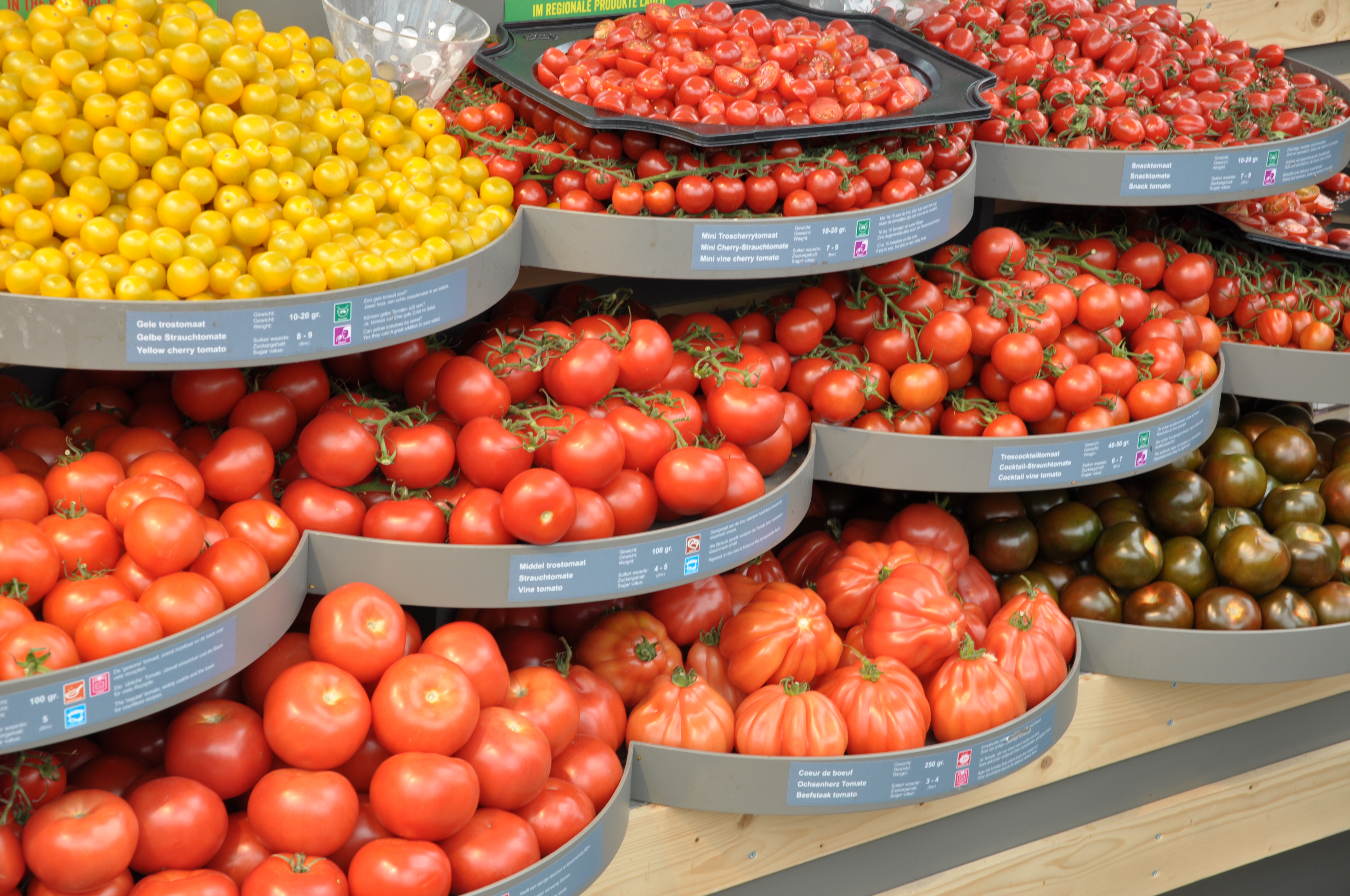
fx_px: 2809
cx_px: 675
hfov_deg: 27.0
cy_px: 448
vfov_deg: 18.1
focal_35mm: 75
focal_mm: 50
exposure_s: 1/50
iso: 200
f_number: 9
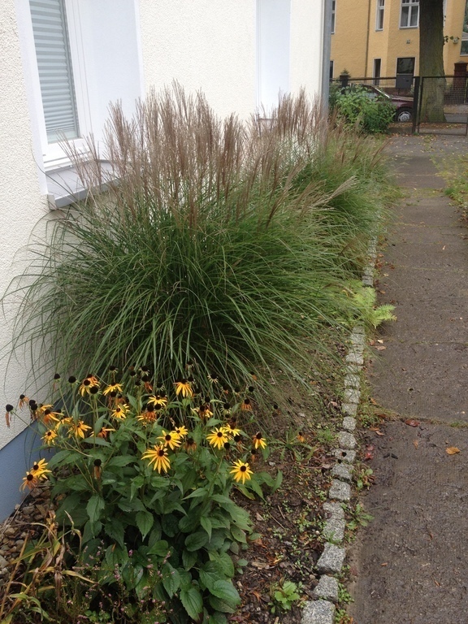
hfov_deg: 40.7
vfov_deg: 52.6
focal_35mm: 35
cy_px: 312
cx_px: 234
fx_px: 631
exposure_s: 1/224
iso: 50
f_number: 2.4
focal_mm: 4.28
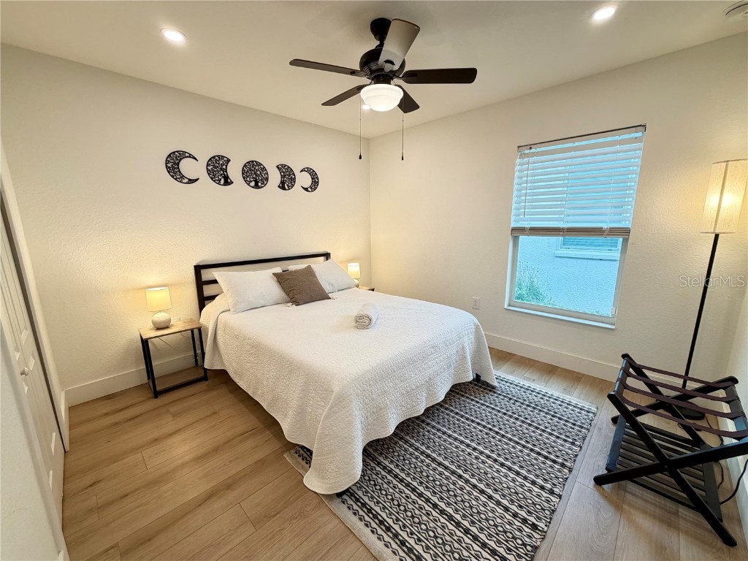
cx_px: 374
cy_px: 280
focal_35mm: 14
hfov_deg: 102.1
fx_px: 303
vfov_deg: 85.7
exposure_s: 1/60
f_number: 2.2
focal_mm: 2.22
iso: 200
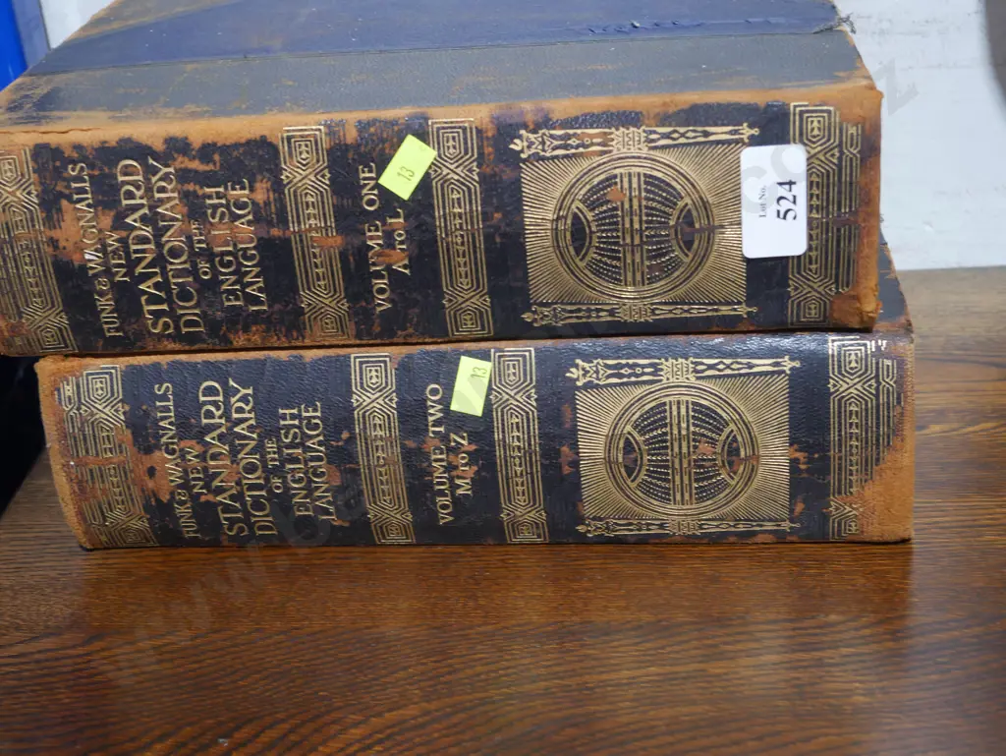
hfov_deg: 34.3
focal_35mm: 56
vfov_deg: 26.1
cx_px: 503
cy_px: 378
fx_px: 1628
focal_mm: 28
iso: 1250
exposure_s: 1/60
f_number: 5.3
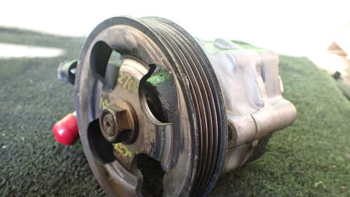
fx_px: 306
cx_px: 175
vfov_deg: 35.6
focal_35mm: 33
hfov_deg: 59.5
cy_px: 107
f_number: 2.3
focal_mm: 5.4
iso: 400
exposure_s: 1/125
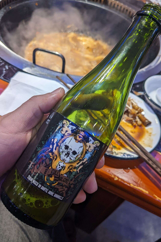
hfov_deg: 45.0
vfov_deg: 63.7
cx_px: 82
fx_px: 195
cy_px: 121
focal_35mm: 29
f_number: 1.73
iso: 54
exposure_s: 1/49.9
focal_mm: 4.38
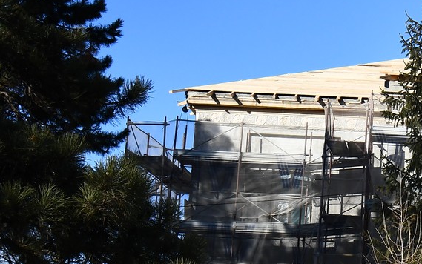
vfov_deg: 15.0
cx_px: 505
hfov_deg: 22.0
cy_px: 189
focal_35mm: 87
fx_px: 1001
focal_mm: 20
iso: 500
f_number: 5.6
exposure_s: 1/2000
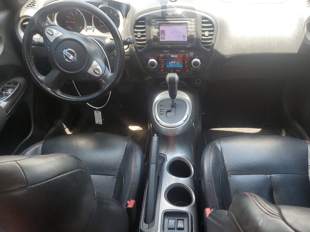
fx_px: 269
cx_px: 177
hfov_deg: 59.7
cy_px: 109
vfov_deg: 46.8
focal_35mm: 30
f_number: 1.5
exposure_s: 1/123
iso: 50
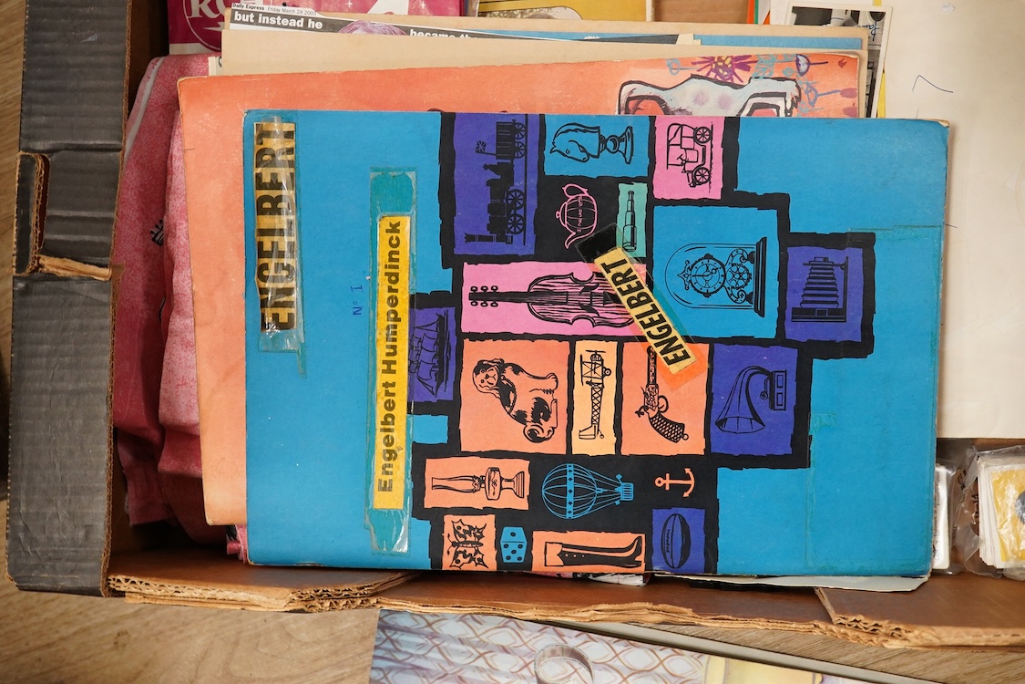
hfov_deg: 43.6
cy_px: 342
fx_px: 1281
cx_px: 512
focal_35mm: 45
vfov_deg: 29.9
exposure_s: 1/125
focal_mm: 30
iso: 2500
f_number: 8
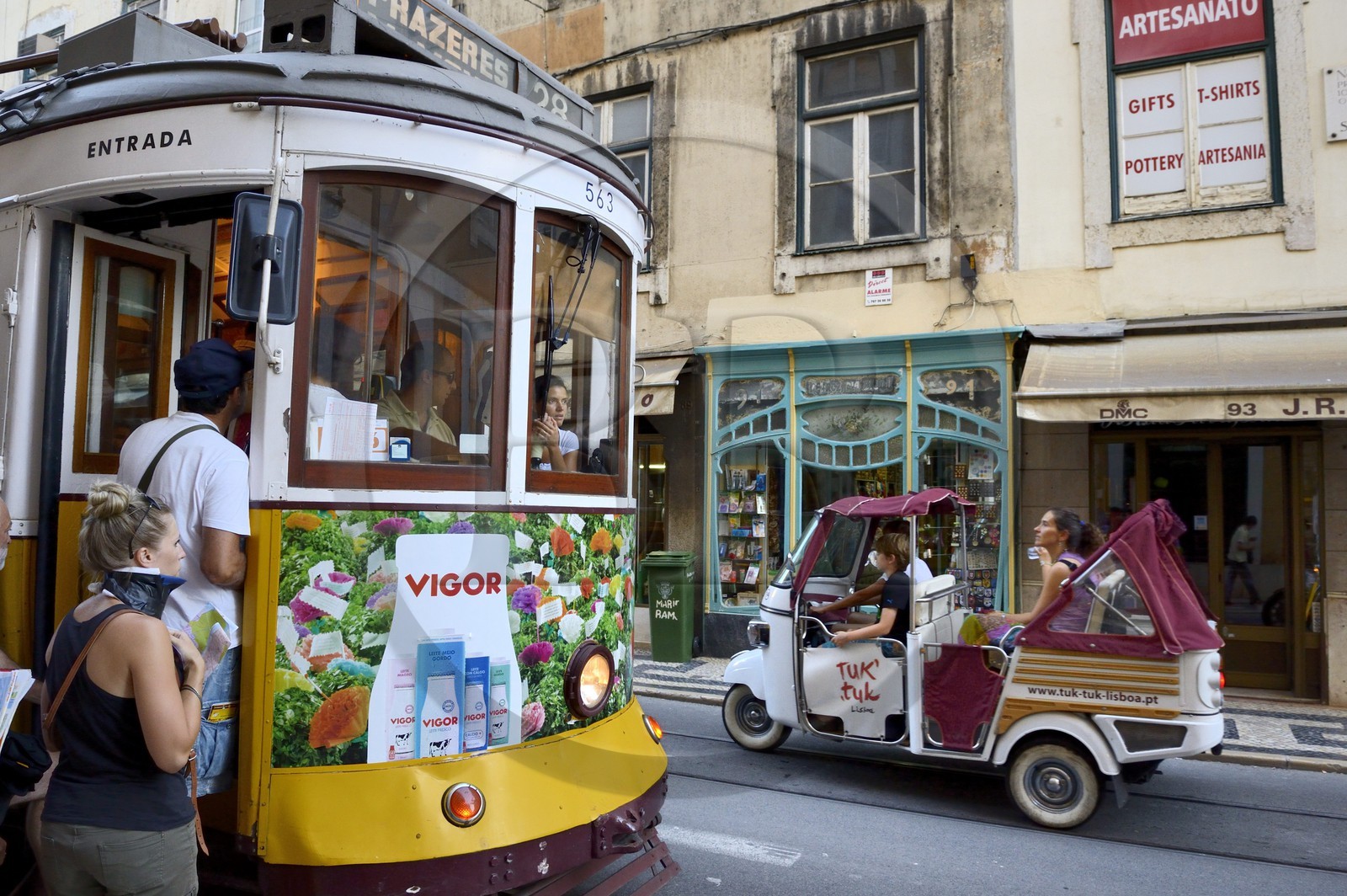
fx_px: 897
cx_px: 674
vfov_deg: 53.1
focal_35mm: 24
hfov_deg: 73.8
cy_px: 448
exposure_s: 1/250
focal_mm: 24
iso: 1600
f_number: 7.1
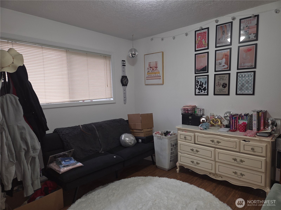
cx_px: 140
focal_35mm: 23
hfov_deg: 73.9
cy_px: 105
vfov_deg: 58.9
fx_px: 187
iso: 250
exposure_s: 1/60
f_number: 1.8
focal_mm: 5.4
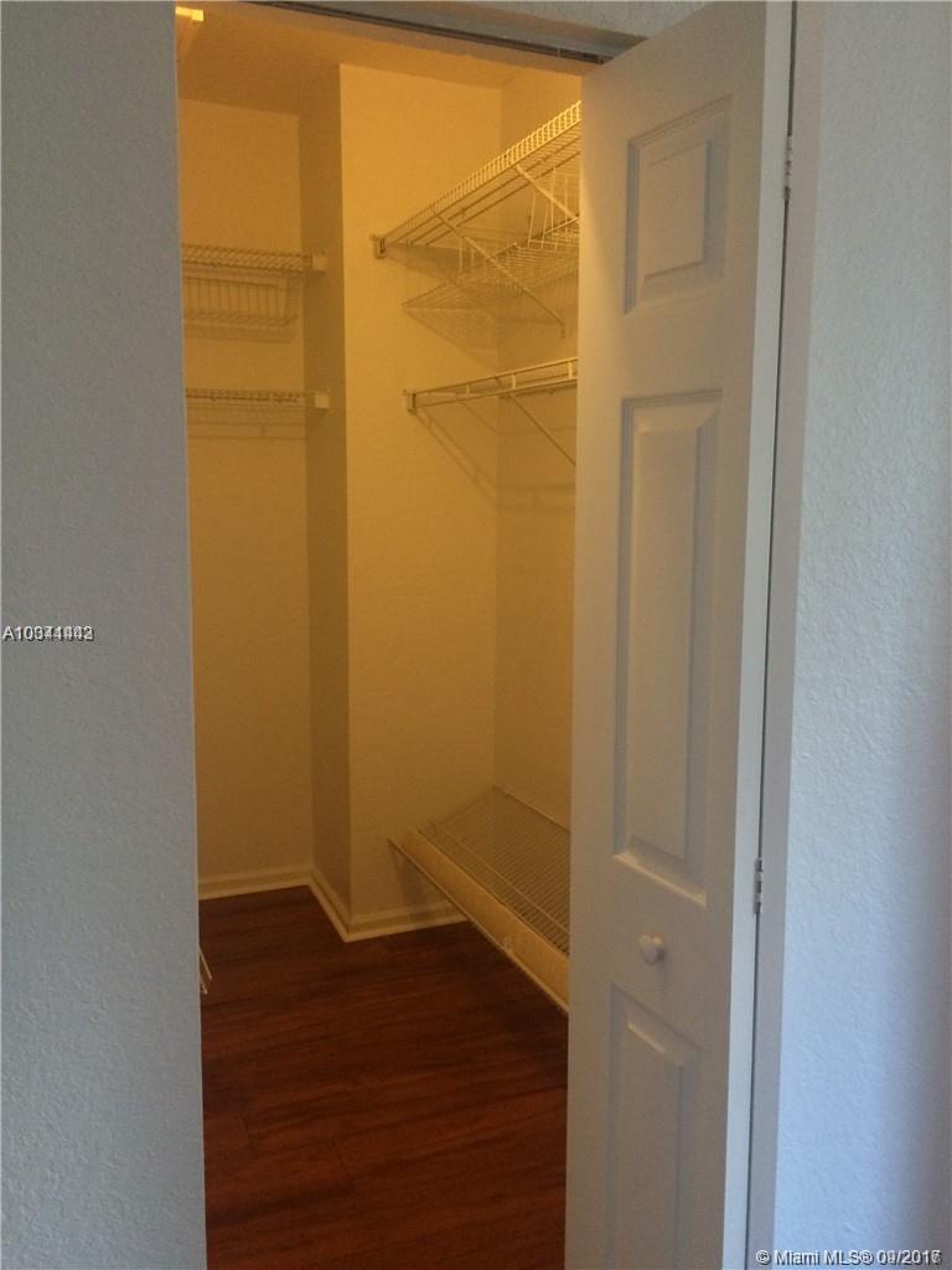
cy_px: 635
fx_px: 1063
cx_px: 476
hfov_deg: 48.2
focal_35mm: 29
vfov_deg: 61.7
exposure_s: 1/30
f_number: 2.2
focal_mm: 4.15
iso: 200
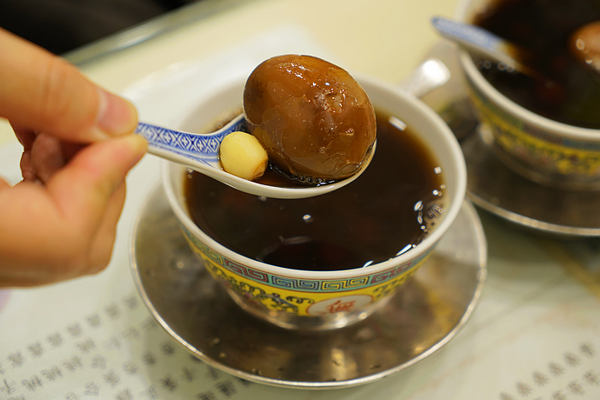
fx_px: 1167
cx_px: 300
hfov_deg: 28.8
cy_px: 200
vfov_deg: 19.5
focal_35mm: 70
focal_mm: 70
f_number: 4
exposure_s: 1/25
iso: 400
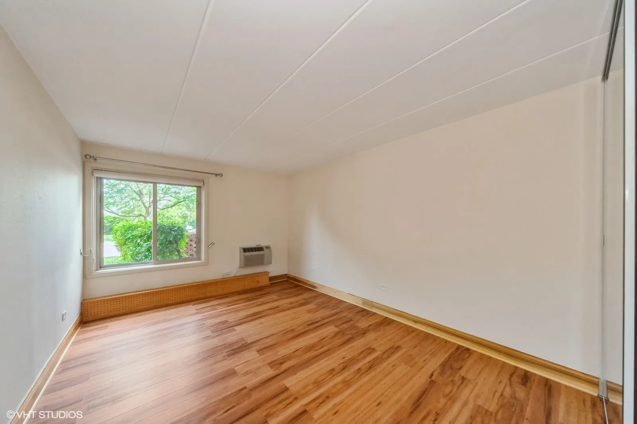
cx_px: 318
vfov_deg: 89.9
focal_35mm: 12
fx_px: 212
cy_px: 212
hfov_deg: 112.7
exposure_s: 1/20
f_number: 8
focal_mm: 12
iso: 200
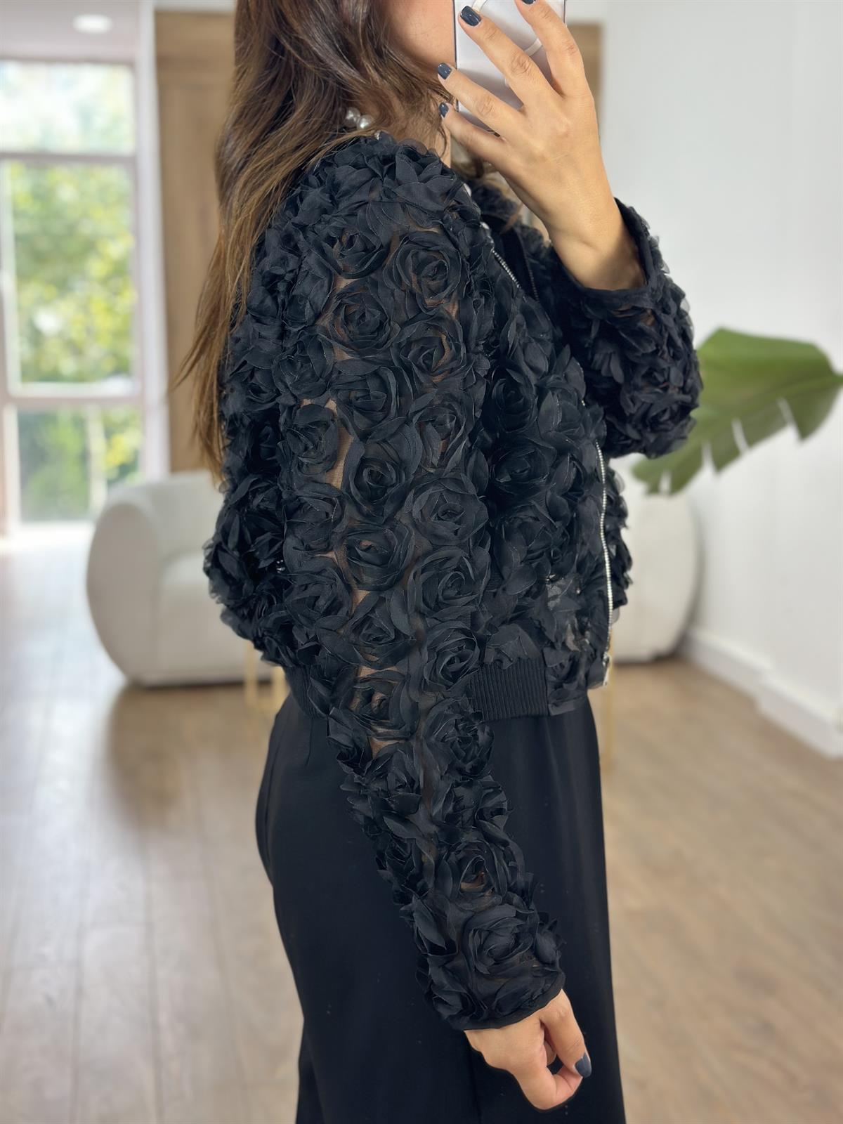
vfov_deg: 39.7
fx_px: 1559
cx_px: 422
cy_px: 562
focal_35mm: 48
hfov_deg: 30.3
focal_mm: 6.86
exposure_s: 1/100
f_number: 1.78
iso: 80
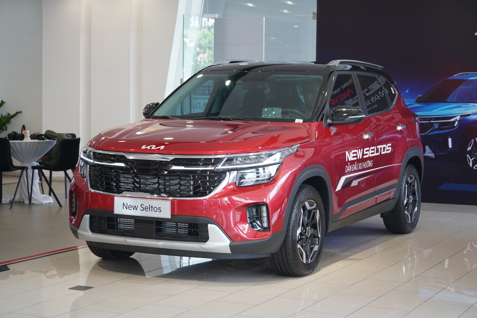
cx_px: 238
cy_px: 159
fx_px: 980
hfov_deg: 27.3
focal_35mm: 74
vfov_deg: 18.4
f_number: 4
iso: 800
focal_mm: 74
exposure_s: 1/200
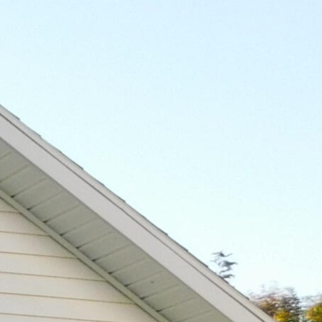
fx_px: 1421
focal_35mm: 135
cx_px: -682
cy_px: 507
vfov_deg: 12.2
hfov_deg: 9.6
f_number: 3
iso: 125
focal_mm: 4
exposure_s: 1/640
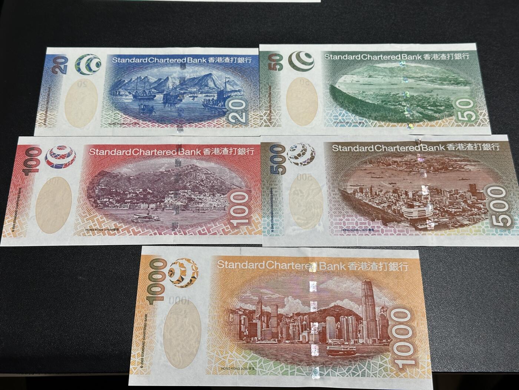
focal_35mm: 48
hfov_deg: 39.7
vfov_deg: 30.3
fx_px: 720
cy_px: 195
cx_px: 260
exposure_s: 1/50
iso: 80
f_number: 1.78
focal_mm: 6.86
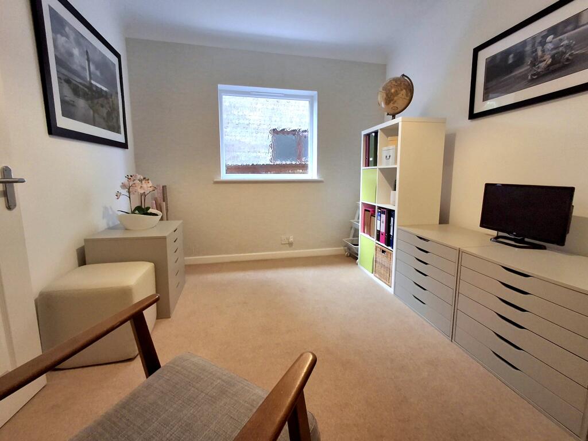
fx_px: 272
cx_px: 294
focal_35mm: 16
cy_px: 220
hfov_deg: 94.5
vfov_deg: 78.1
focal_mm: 1.64
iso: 160
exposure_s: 1/50
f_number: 2.2
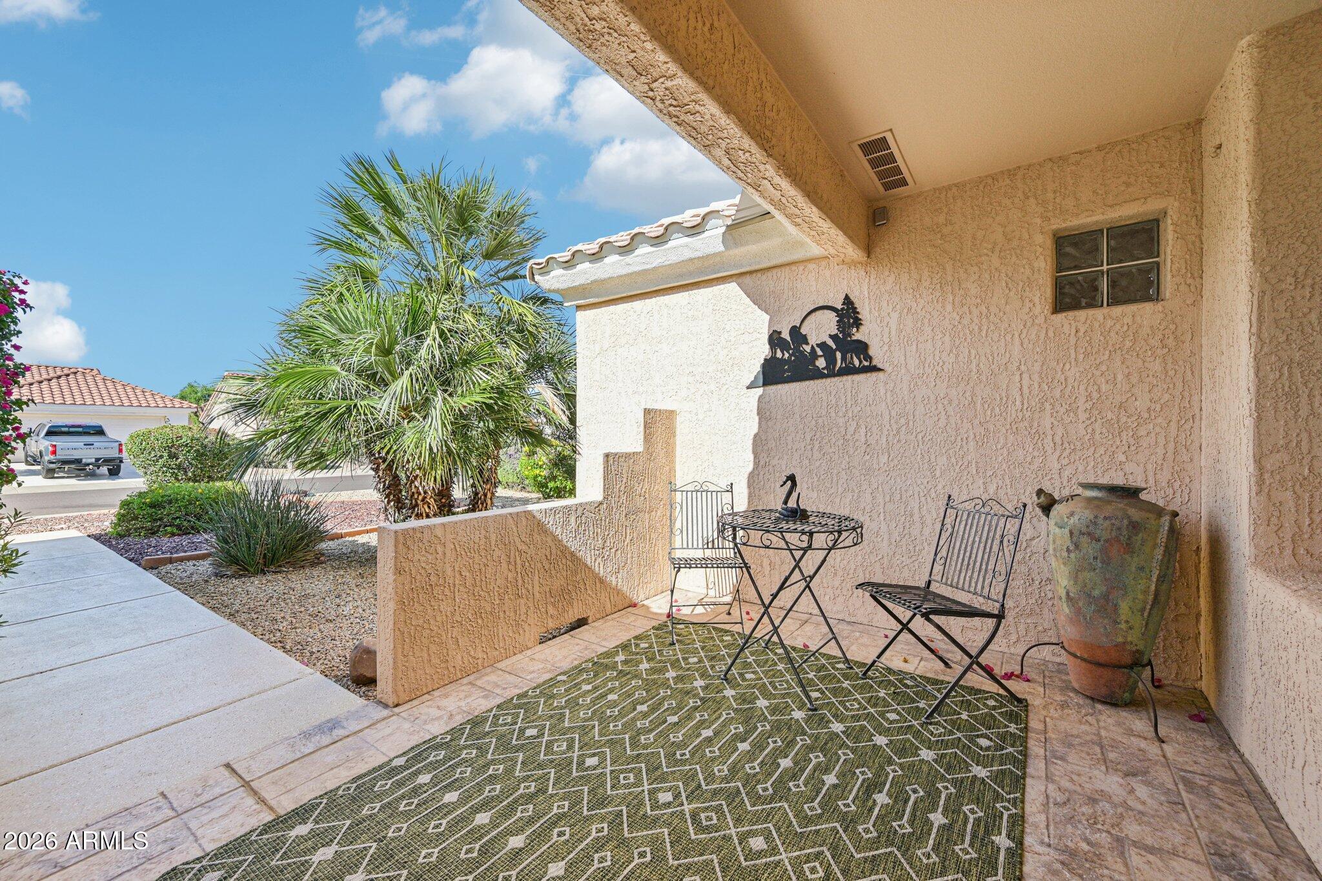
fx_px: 514
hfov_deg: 104.3
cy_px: 440
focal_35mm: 14
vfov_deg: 81.2
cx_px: 661
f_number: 8
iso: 160
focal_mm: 14
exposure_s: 1/250
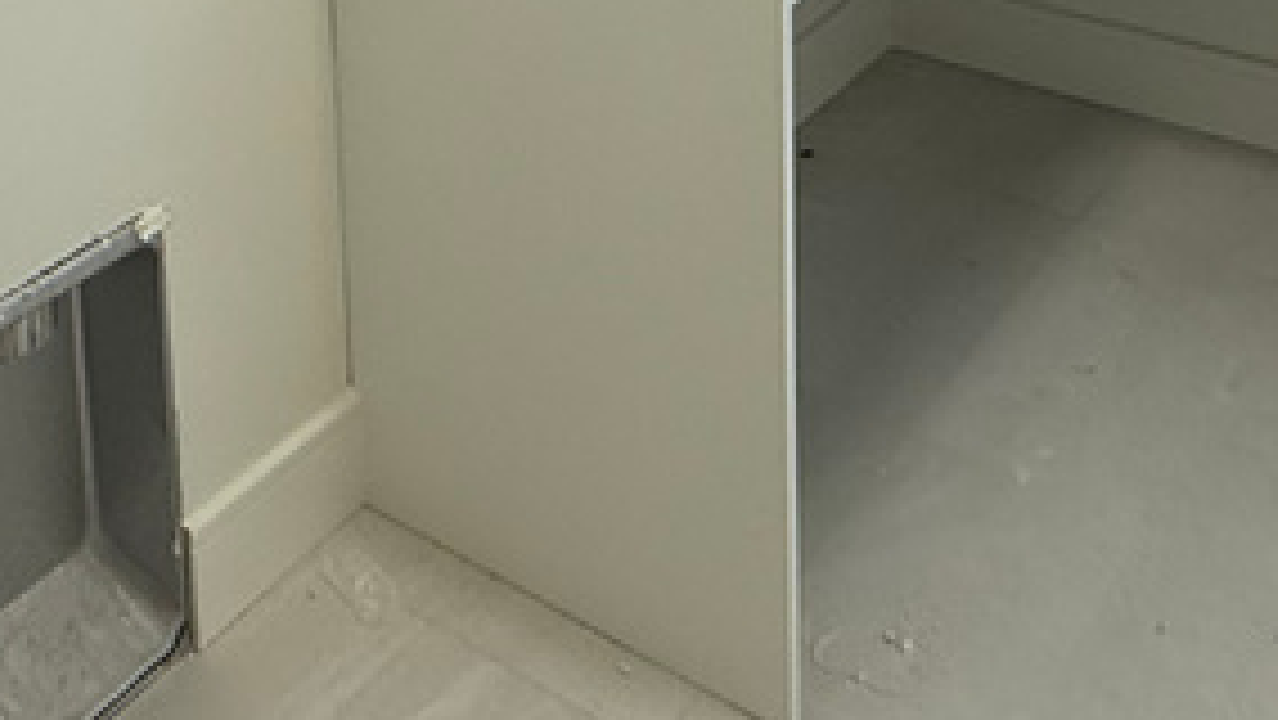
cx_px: 526
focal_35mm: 55
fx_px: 1865
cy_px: -567
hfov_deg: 37.7
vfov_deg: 17.7
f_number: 2.2
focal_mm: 2.22
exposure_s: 1/120
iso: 160
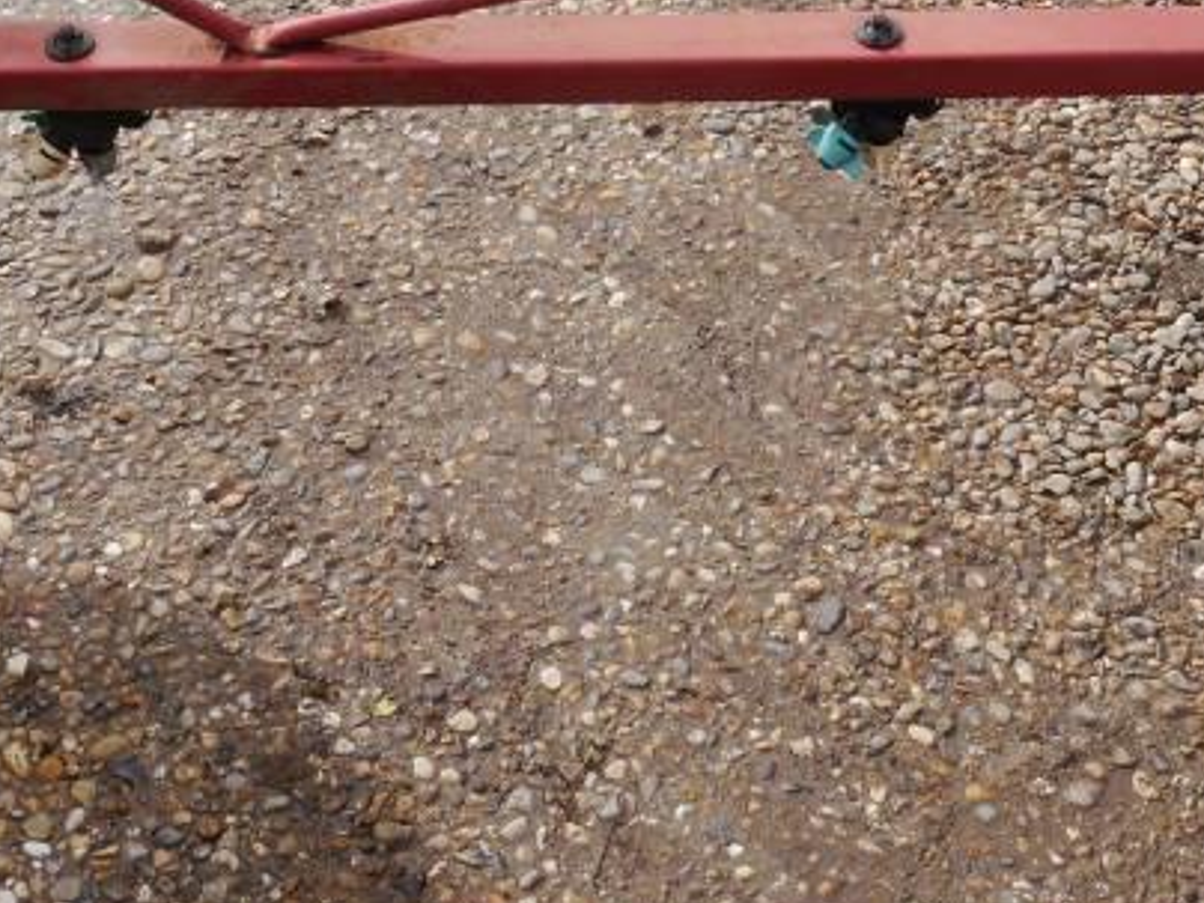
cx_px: 679
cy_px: 39
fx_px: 2469
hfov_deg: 27.4
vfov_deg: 20.2
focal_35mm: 71
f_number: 6.3
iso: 160
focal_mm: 14
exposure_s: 1/250
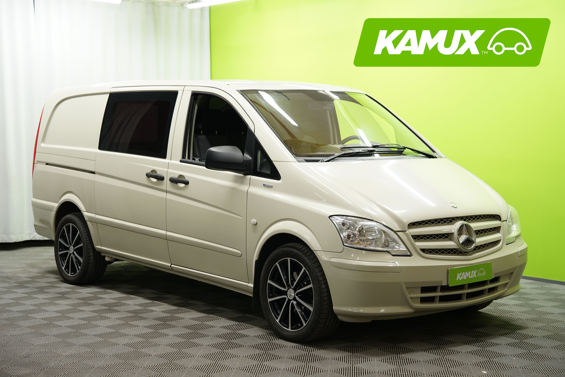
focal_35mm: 61
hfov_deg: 32.9
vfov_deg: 22.3
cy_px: 188
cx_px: 282
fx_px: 957
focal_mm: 61
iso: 640
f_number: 4
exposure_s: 1/30
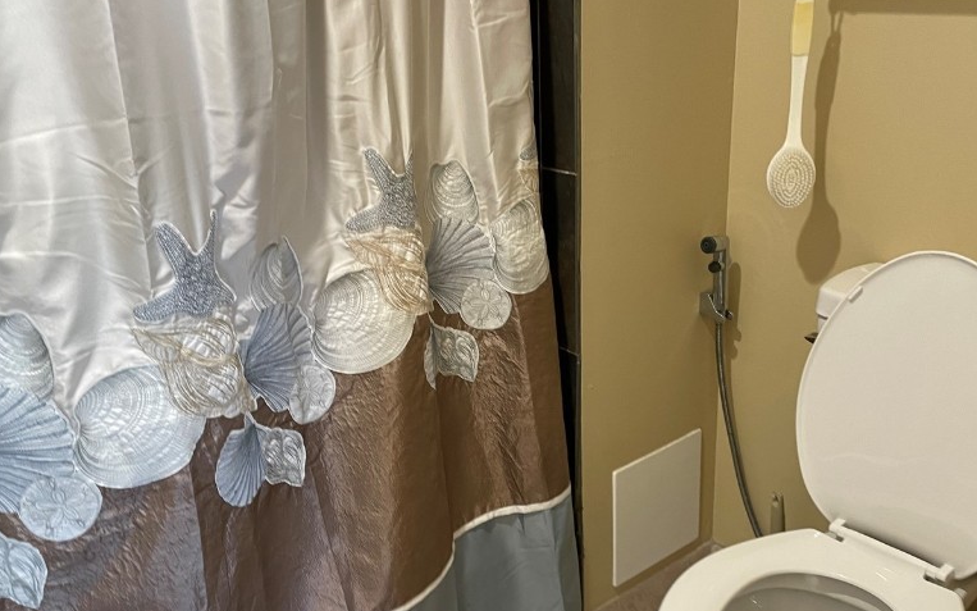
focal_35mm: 37
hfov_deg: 52.7
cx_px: 466
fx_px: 985
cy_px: 343
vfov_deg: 34.4
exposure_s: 1/60
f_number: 1.6
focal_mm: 4.2
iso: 100
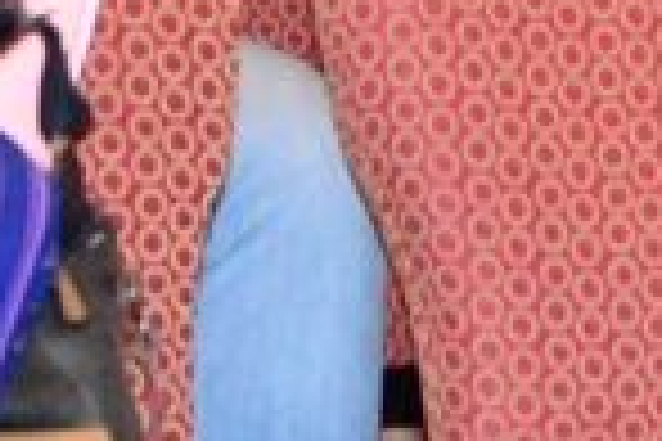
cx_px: 279
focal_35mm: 574
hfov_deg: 3.6
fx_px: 10563
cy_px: -902
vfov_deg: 2.4
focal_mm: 55
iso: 3200
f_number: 7.1
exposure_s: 1/60
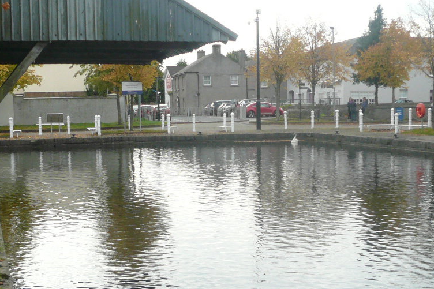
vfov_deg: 21.7
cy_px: 219
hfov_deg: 32.4
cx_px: 216
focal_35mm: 62
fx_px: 747
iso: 100
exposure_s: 1/400
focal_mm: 4.6
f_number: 2.8
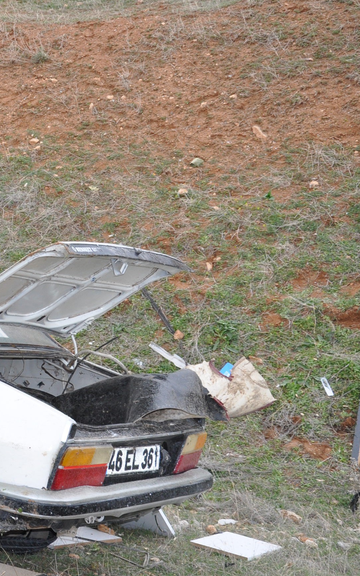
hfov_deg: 15.4
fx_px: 1240
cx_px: -166
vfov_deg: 26.1
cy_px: 252
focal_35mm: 79
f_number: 7.1
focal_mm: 28
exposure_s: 1/200
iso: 500
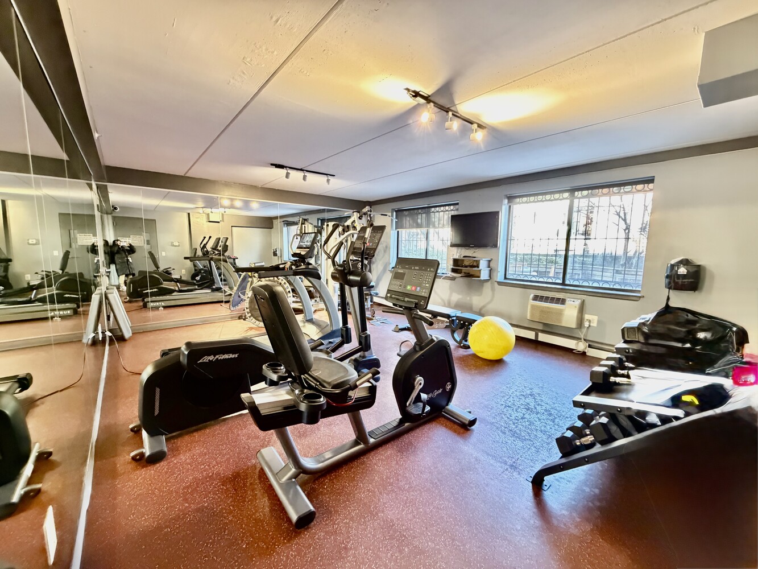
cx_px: 379
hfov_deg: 102.1
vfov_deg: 85.7
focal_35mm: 14
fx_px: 307
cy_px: 284
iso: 1250
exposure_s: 1/30
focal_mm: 2.22
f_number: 2.2
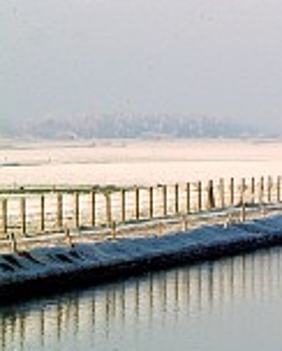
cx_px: 502
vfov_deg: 4.6
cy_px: 109
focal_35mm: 416
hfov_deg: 3.7
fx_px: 4331
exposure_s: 1/180
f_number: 22
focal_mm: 100
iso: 800
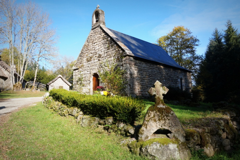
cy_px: 80
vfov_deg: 53.1
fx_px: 160
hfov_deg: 73.8
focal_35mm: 24
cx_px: 120
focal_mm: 16
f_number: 11
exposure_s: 1/200
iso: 400
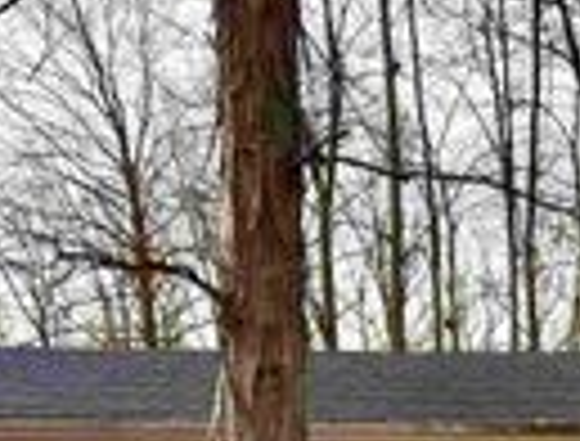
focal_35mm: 93
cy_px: 540
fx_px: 1566
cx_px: 432
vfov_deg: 15.4
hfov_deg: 20.8
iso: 100
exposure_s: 1/2370
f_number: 1.78
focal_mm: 6.76
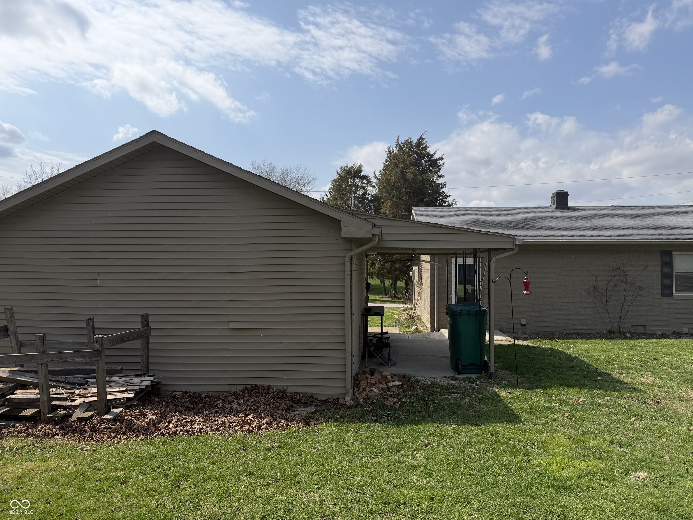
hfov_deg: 71.6
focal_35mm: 24
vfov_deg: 56.8
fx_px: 480
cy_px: 260
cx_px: 346
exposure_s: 1/6173
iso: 80
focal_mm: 6.76
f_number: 1.78
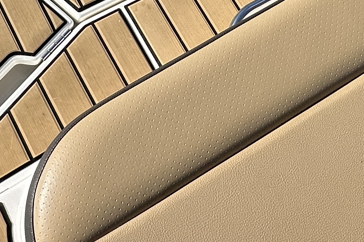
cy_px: -59
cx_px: 152
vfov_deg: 20.0
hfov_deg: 31.8
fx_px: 637
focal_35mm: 63
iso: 50
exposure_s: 1/2618
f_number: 2.2
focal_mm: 2.22
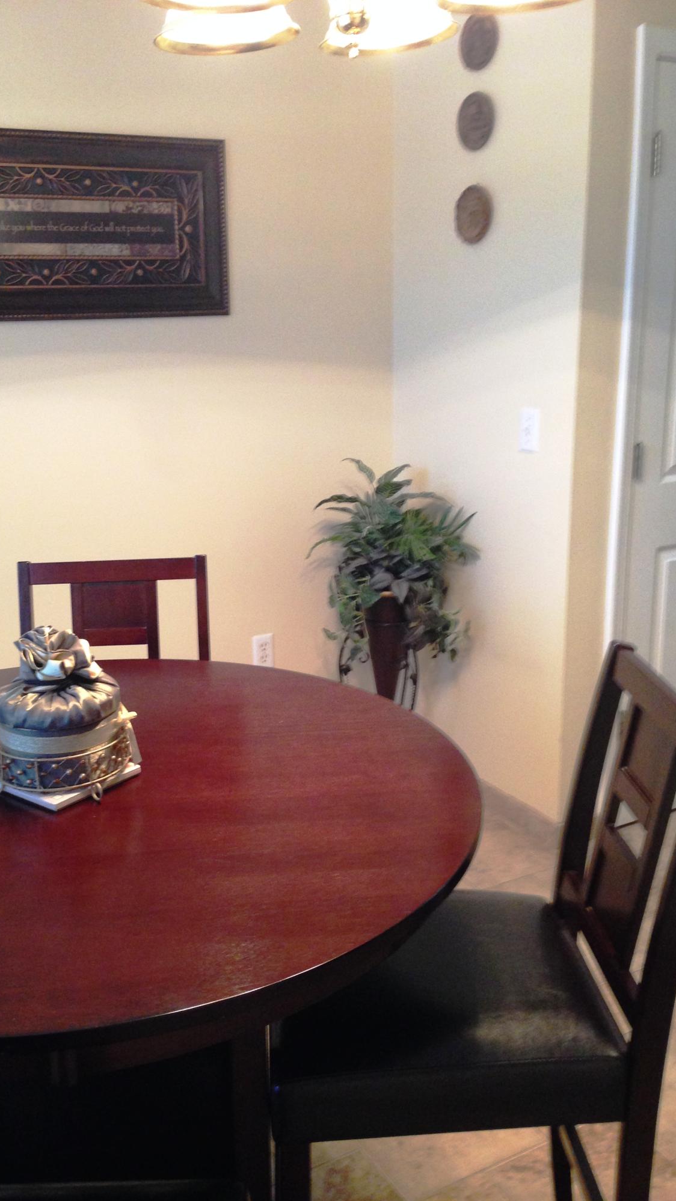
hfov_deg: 32.7
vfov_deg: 55.3
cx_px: 263
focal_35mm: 36
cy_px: 601
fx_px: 1147
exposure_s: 1/20
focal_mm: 4.12
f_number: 2.4
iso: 200
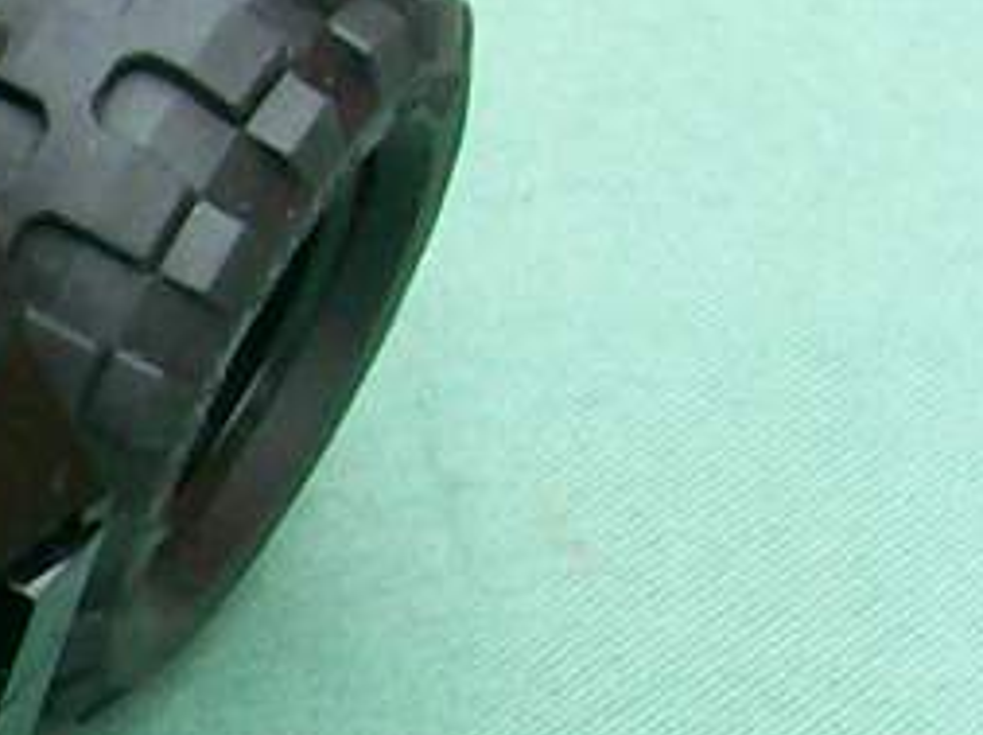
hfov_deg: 7.8
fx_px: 6465
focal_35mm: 228
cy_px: 576
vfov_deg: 6.5
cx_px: -1733
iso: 80
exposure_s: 1/44.5
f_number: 2.7
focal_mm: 6
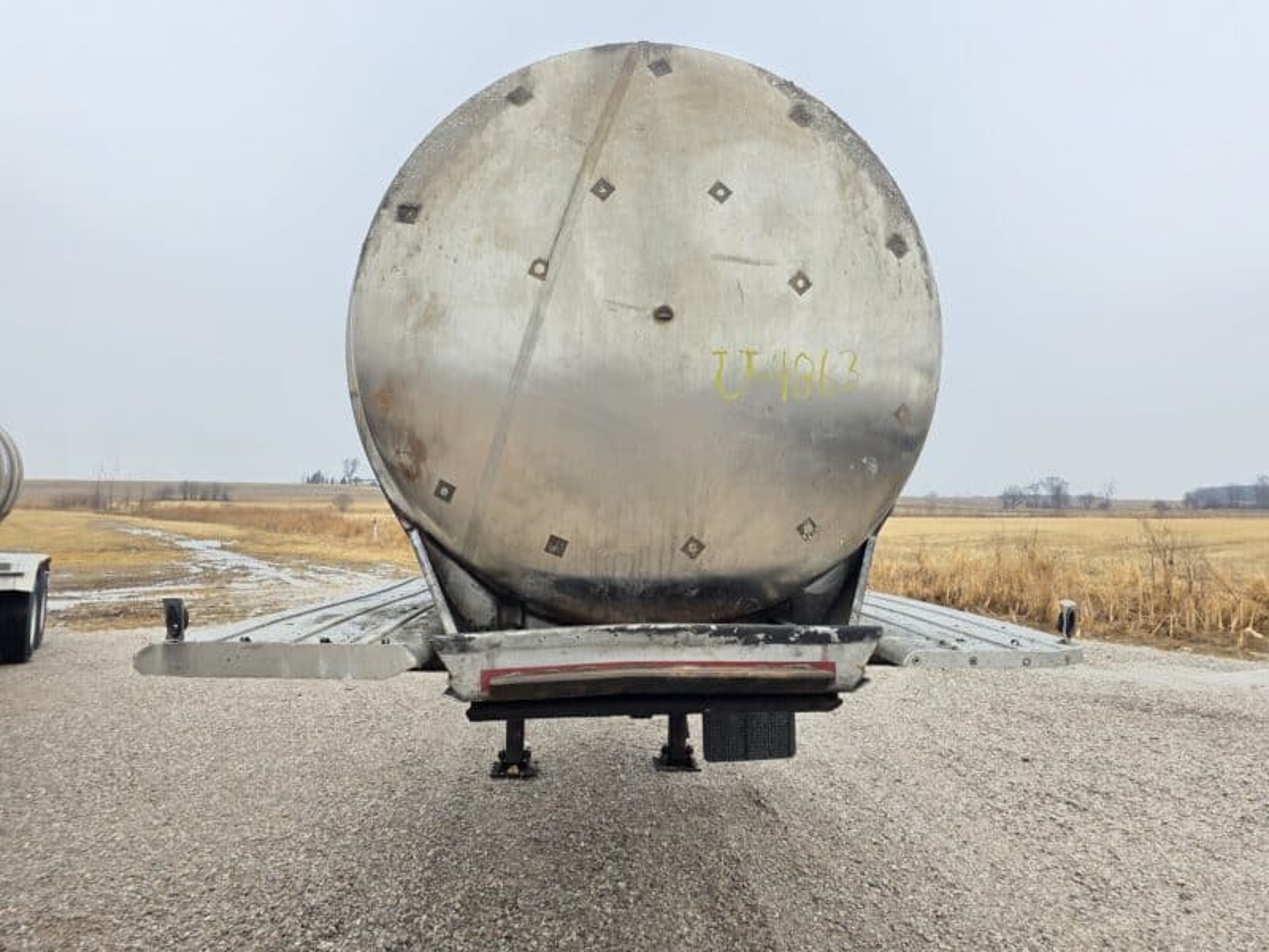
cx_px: 634
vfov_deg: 58.9
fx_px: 843
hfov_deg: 73.9
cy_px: 476
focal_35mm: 23
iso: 50
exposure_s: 1/359
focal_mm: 6.3
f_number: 1.7
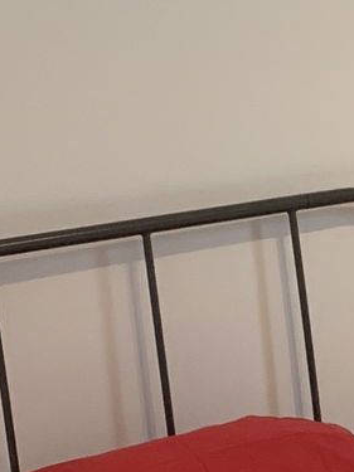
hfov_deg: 9.3
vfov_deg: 13.3
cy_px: 174
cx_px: 743
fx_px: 2019
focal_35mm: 148
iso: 100
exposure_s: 1/114
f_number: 1.8
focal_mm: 4.25
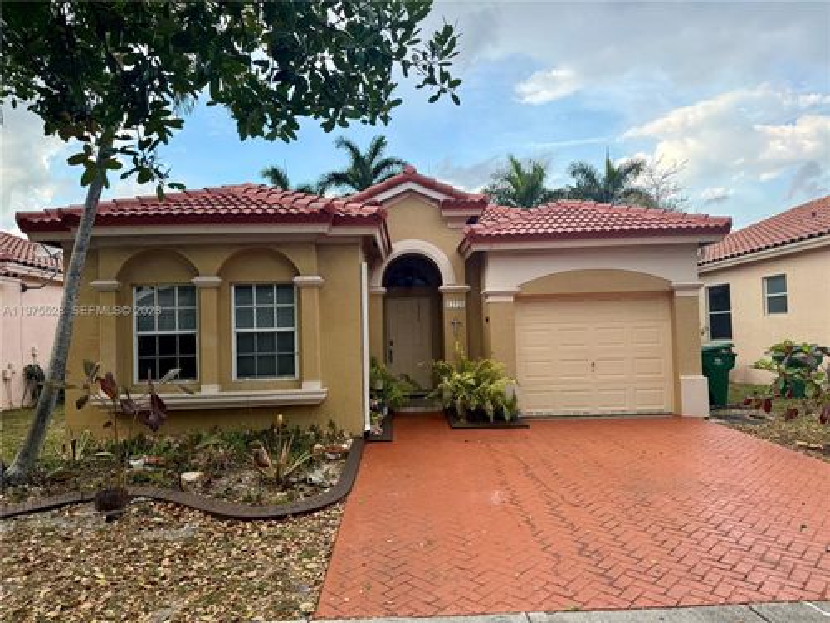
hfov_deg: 71.6
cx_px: 415
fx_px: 575
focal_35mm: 24
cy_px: 312
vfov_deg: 56.8
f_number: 1.78
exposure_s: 1/722
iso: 100
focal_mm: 6.76
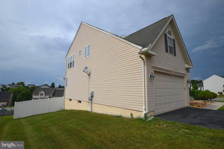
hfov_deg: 90.1
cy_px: 74
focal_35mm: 18
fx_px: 112
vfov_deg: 67.2
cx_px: 112
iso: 100
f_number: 9
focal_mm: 12
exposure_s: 1/320
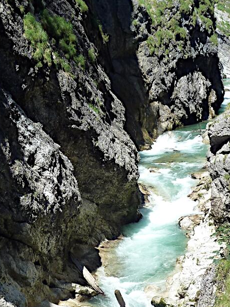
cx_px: 89
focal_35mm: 72
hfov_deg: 20.4
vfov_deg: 27.0
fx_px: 638
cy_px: 183
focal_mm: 6.1
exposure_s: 1/320
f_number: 4
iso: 125
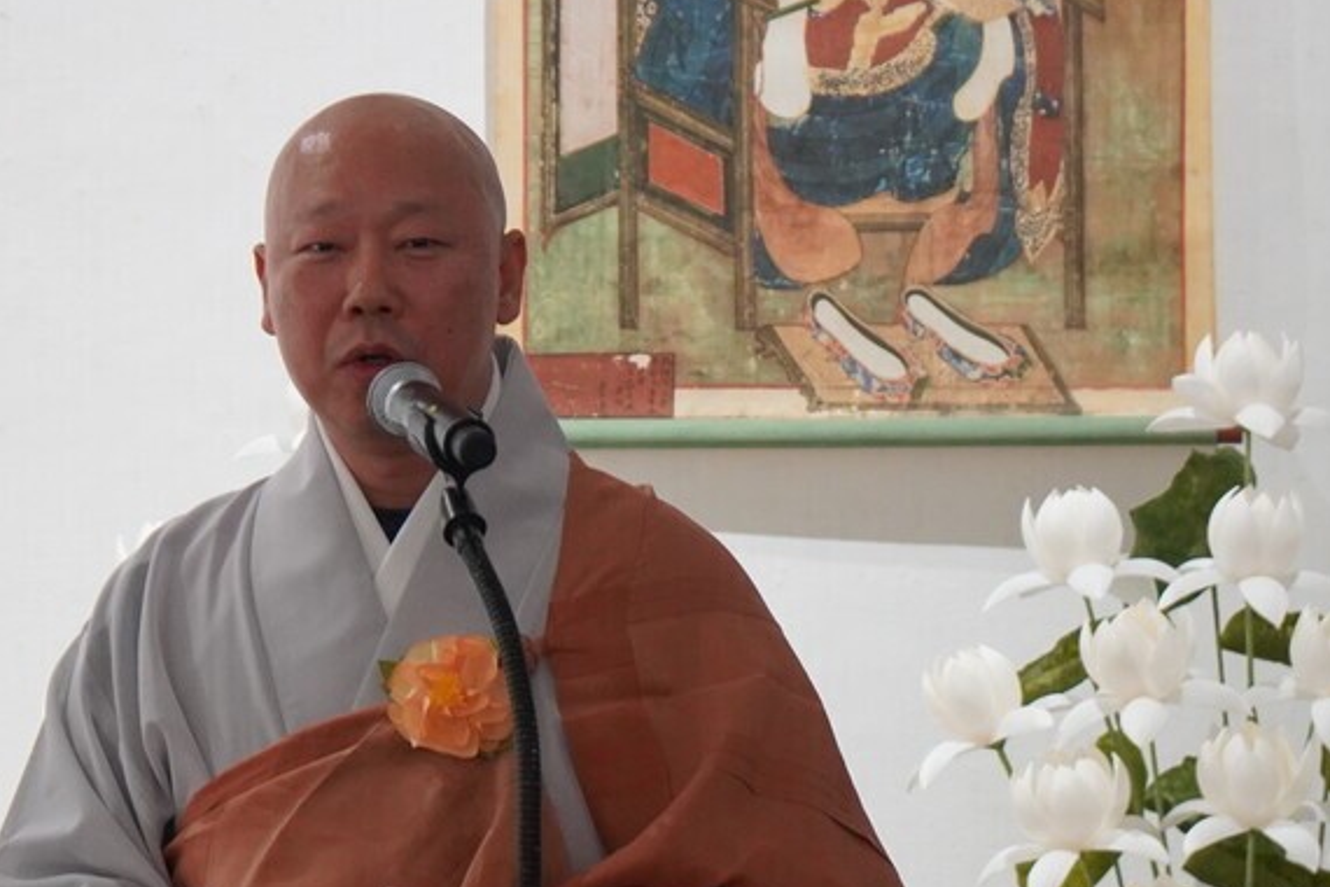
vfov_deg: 9.9
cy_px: 328
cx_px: 691
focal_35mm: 138
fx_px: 5102
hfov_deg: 14.9
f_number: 4
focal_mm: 41
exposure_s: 1/160
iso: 1600
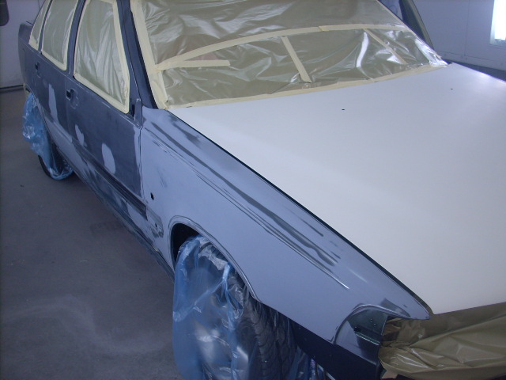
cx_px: 253
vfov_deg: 38.7
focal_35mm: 37
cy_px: 190
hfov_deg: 50.1
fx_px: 541
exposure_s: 1/32.7
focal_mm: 6.2
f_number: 2.8
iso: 64
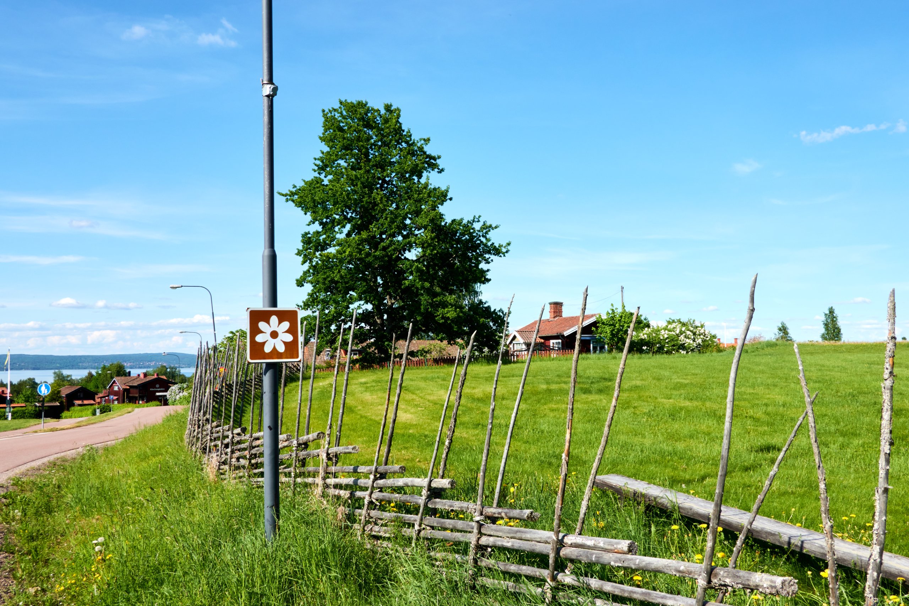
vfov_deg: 38.9
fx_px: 858
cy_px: 303
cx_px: 454
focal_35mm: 34
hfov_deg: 55.8
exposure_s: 1/250
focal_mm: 12.76
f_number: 8
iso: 100
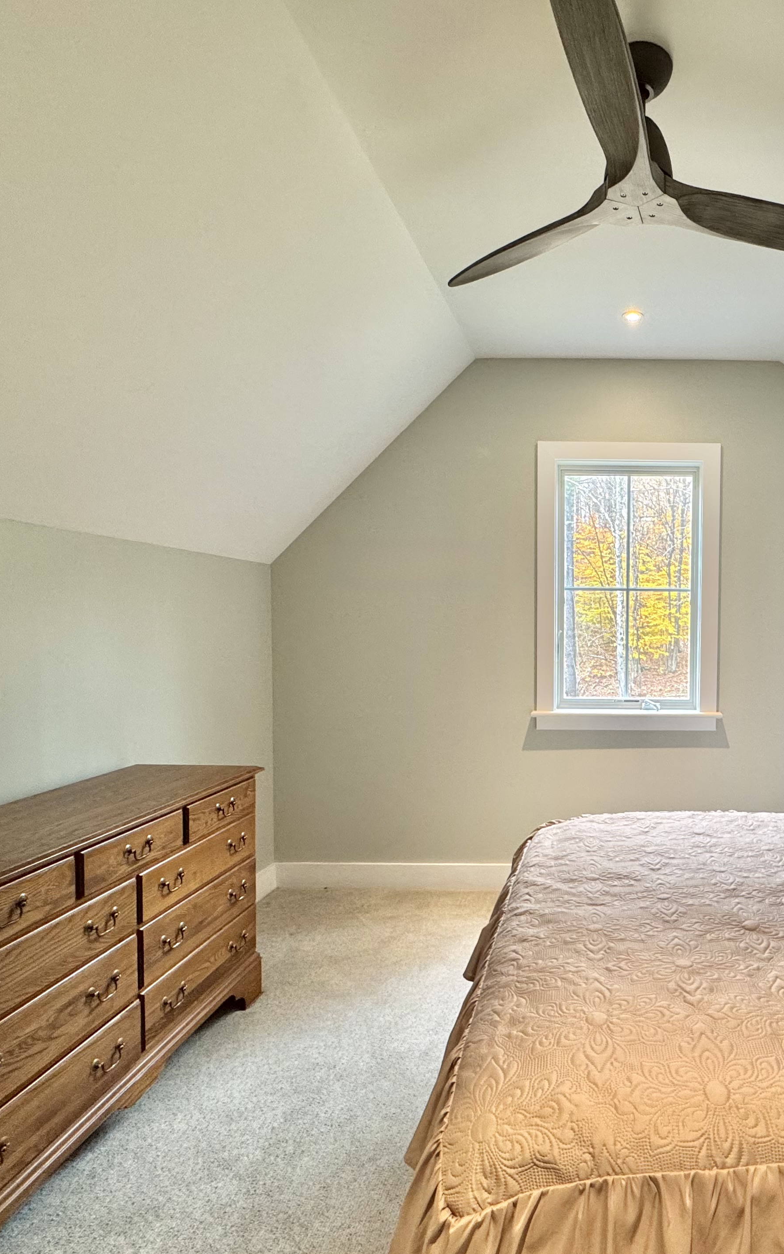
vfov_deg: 82.2
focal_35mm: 21
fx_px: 718
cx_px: 625
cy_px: 650
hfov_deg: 53.5
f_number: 2.2
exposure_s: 1/60
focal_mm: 2.22
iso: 200
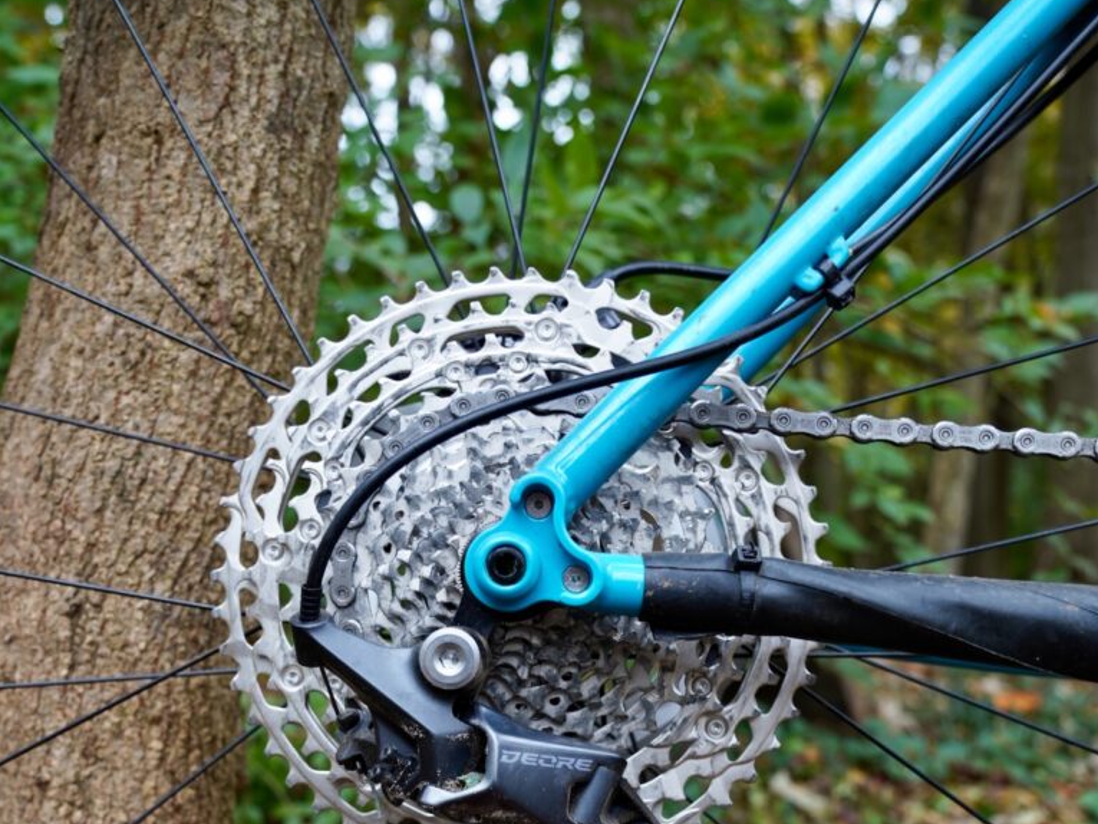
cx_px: 550
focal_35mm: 42
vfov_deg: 32.7
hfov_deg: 44.8
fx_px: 1332
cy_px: 736
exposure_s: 1/30
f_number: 5.6
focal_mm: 29
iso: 320
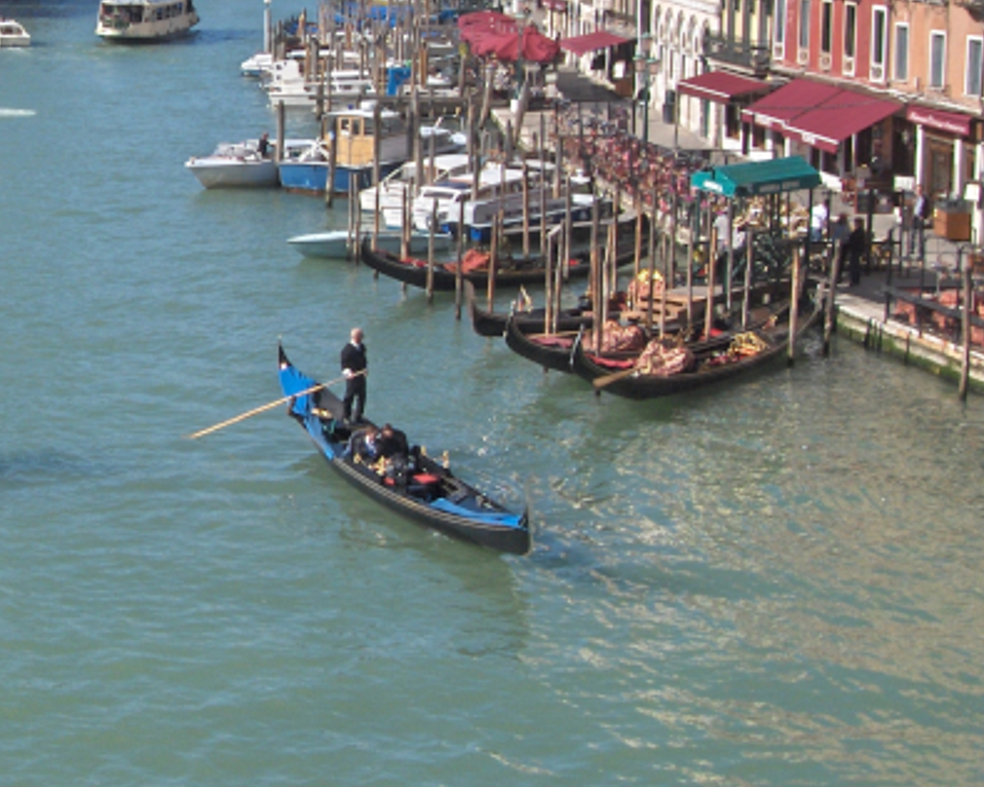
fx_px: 2388
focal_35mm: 82
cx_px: 82
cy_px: 184
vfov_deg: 18.6
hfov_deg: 22.7
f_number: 4.8
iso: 100
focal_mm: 8
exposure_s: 1/645
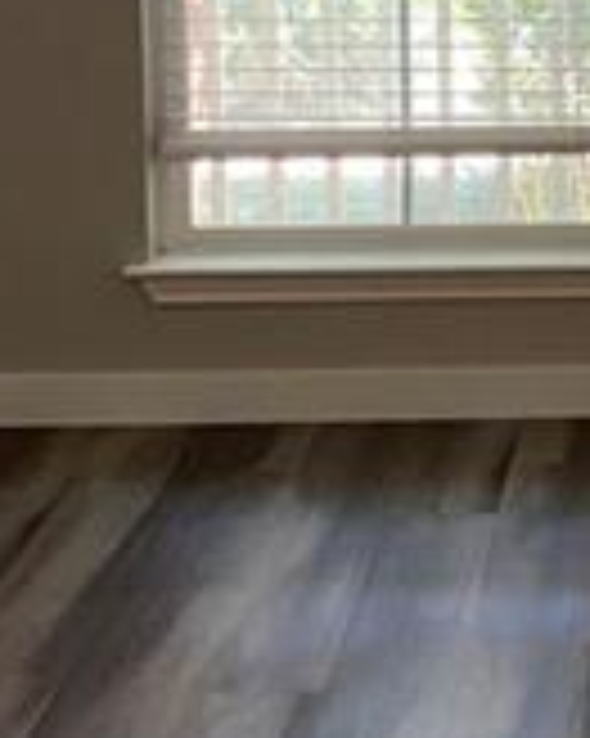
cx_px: 815
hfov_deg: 12.5
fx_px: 2600
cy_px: 81
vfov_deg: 16.0
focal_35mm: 119
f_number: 1.8
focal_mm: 4.25
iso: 160
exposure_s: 1/60
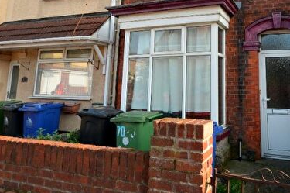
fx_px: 225
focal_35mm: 28
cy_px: 40
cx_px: 216
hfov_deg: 62.0
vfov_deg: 44.2
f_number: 6.3
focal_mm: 10
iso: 200
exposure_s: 1/160
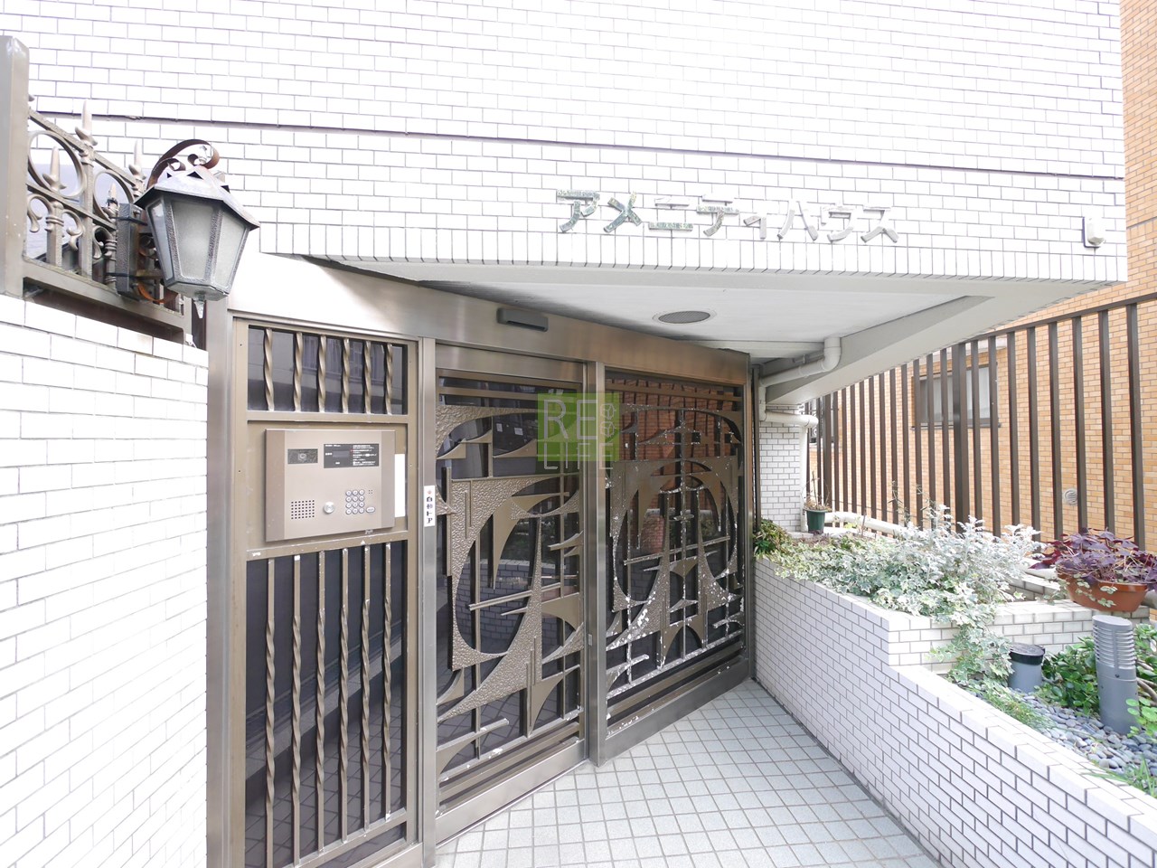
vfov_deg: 85.7
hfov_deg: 102.1
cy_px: 434
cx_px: 578
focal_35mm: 14
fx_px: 468
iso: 640
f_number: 4
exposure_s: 1/60
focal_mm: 7
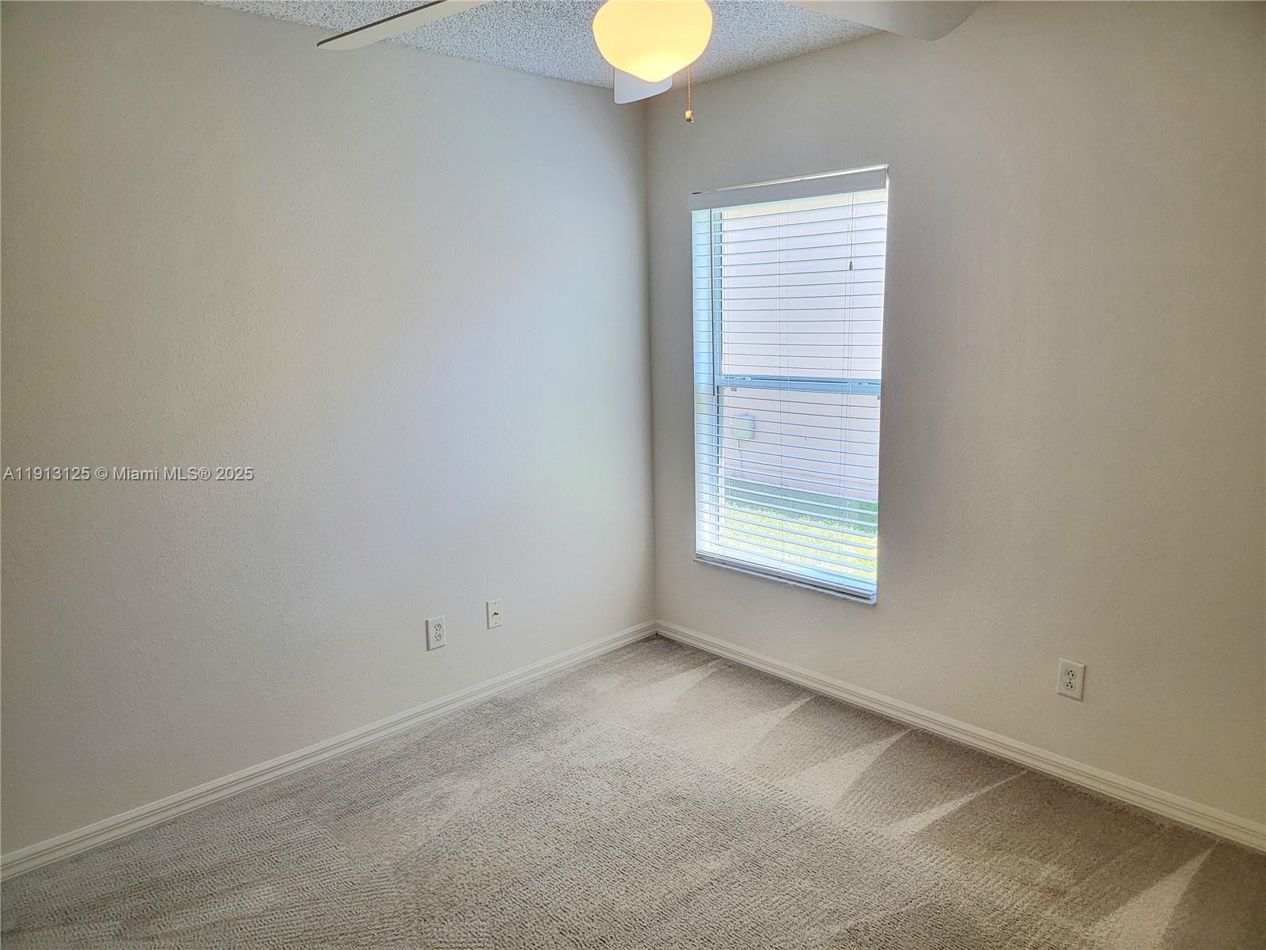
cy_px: 475
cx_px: 633
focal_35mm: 24
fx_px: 878
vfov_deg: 56.8
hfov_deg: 71.6
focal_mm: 6.7
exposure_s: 1/120
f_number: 1.8
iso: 100
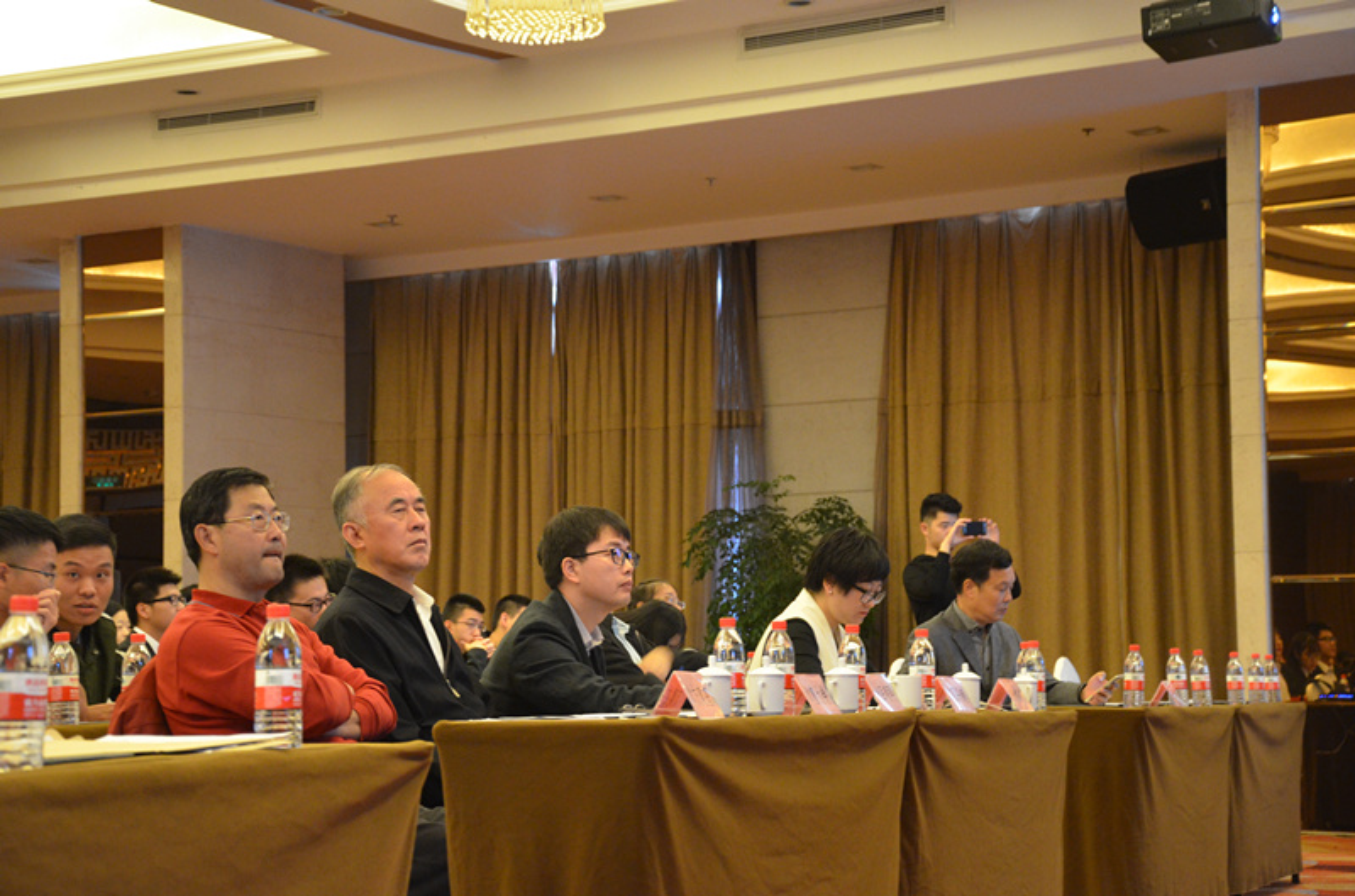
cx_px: 678
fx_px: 2928
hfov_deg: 26.1
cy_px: 448
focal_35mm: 78
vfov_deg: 17.4
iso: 2000
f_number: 5
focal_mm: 52
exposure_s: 1/15
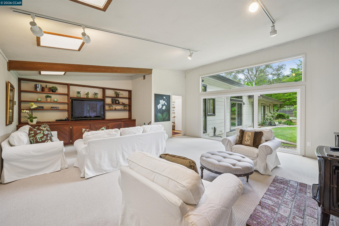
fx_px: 132
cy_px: 113
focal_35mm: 14
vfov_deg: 81.2
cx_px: 170
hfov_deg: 104.3
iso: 400
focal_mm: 14
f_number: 9
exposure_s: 1/25
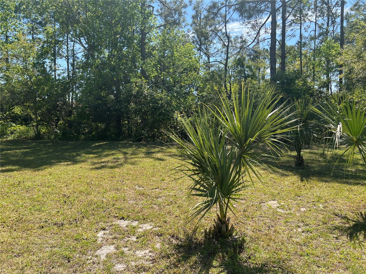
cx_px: 183
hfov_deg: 67.3
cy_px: 137
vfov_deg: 53.1
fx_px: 275
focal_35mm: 26
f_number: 1.5
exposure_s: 1/2165
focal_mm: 5.7
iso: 50
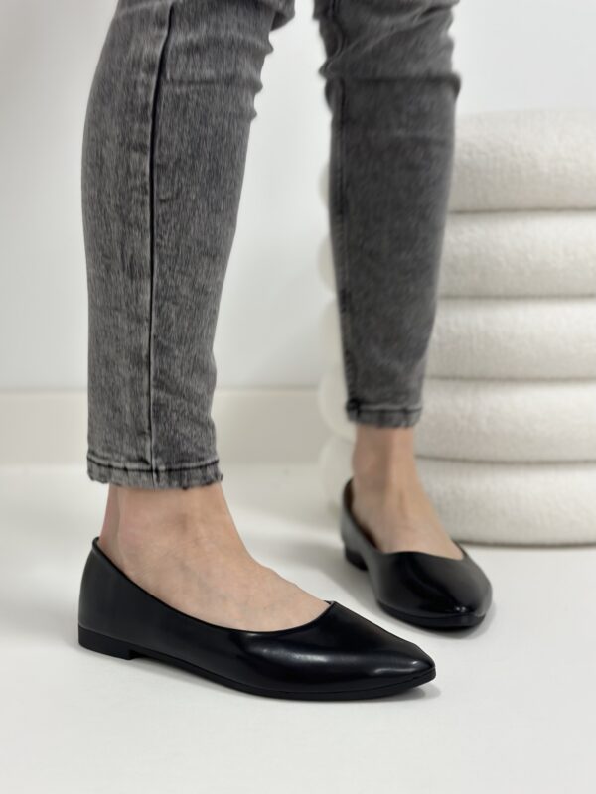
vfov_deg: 39.7
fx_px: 1102
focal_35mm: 48
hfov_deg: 30.3
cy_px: 397
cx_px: 298
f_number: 1.78
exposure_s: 1/100
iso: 160
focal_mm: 6.86
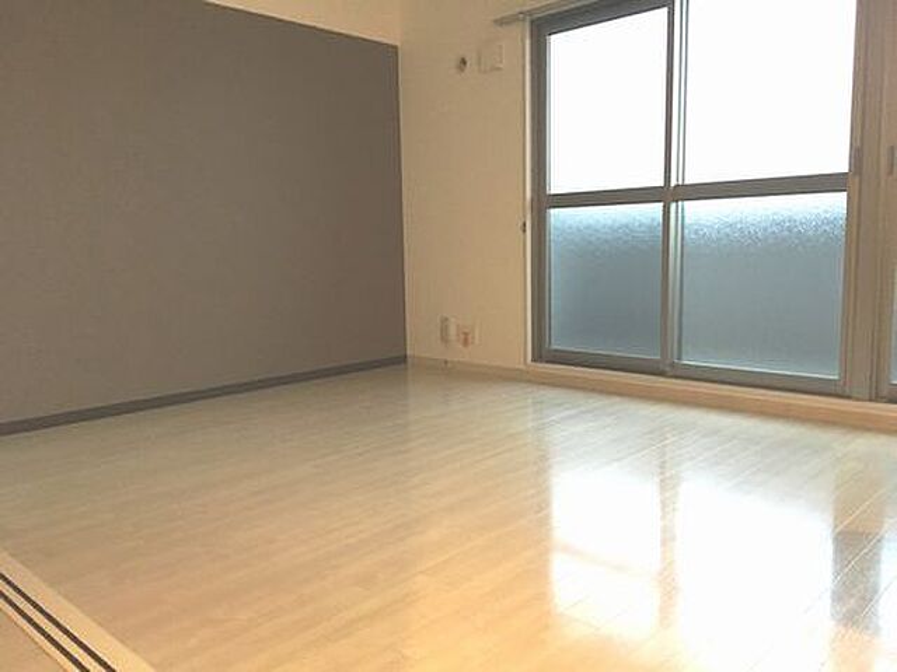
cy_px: 336
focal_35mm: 29
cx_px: 448
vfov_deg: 48.2
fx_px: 751
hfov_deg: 61.7
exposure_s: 1/20
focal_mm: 4.15
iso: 200
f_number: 2.2
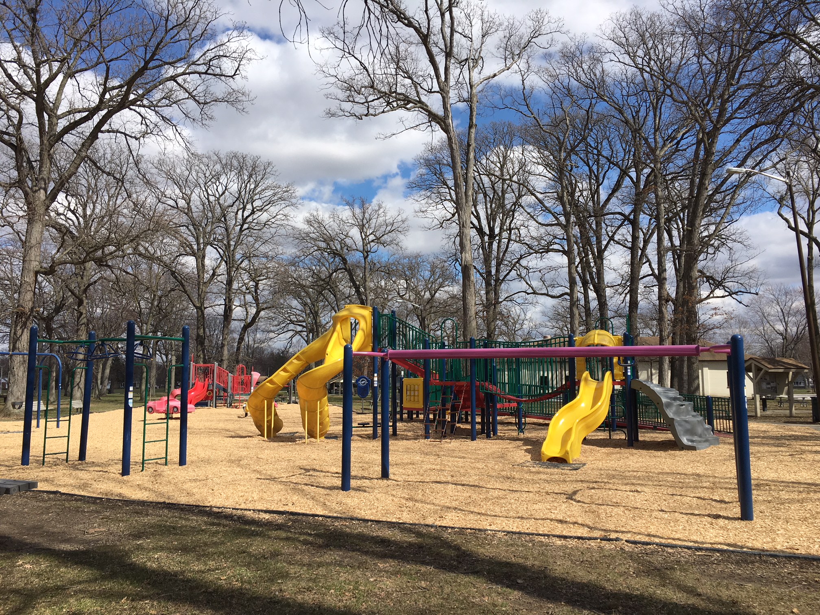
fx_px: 687
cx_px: 410
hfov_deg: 61.7
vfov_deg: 48.2
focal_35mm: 29
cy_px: 308
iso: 25
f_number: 2.2
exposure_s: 1/1923
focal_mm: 4.15
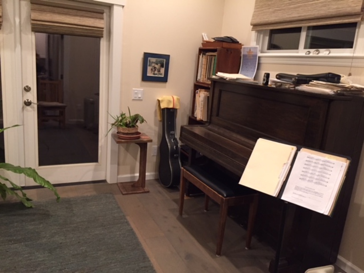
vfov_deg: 48.2
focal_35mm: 29
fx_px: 305
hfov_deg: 61.7
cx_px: 182
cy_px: 136
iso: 200
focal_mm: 4.15
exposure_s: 1/30
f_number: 2.2
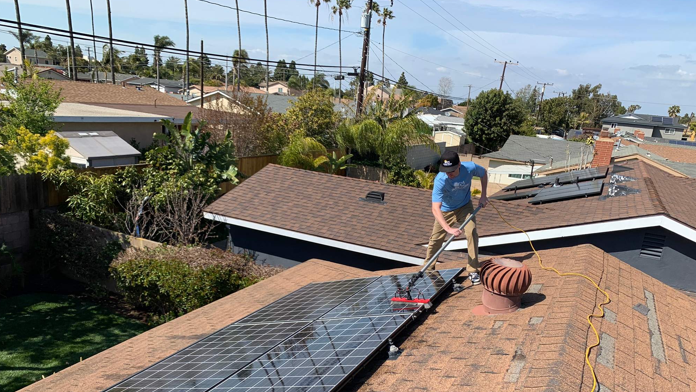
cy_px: 258
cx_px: 346
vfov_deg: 39.8
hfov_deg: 66.1
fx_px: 535
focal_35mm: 29
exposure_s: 1/1953
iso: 25
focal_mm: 4.25
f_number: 1.8
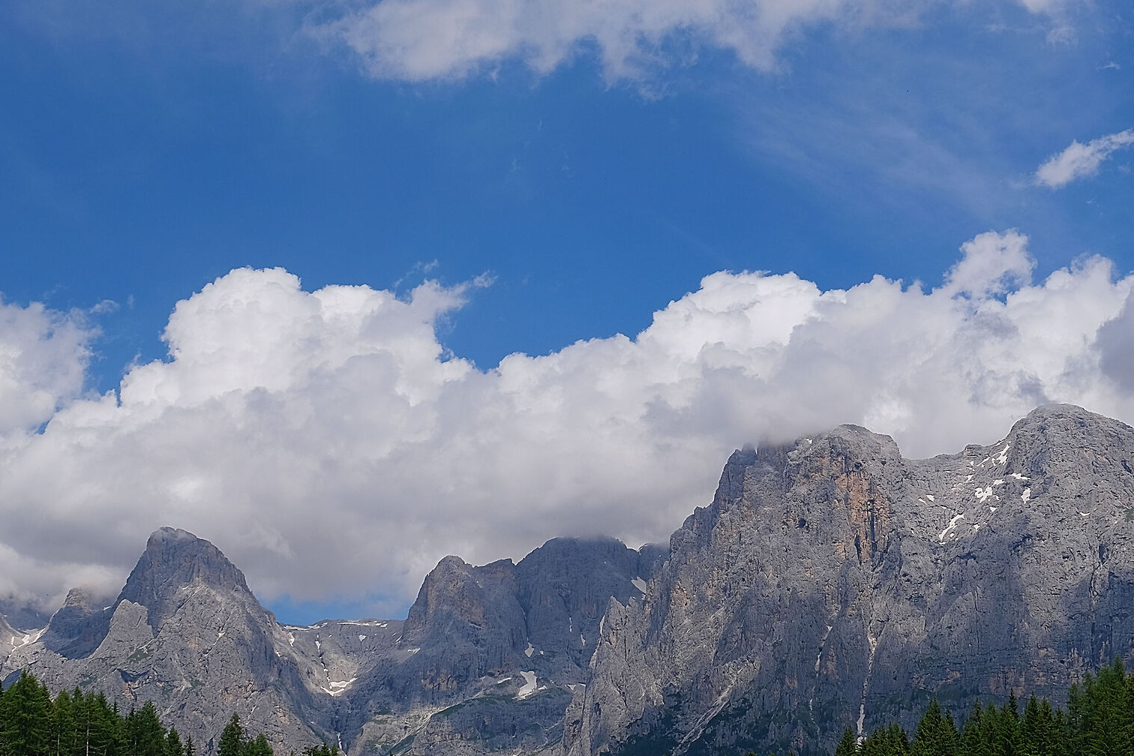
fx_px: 2299
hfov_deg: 27.7
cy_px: 437
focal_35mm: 73
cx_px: 581
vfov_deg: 18.7
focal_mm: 30.8
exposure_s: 1/600
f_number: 8
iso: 160
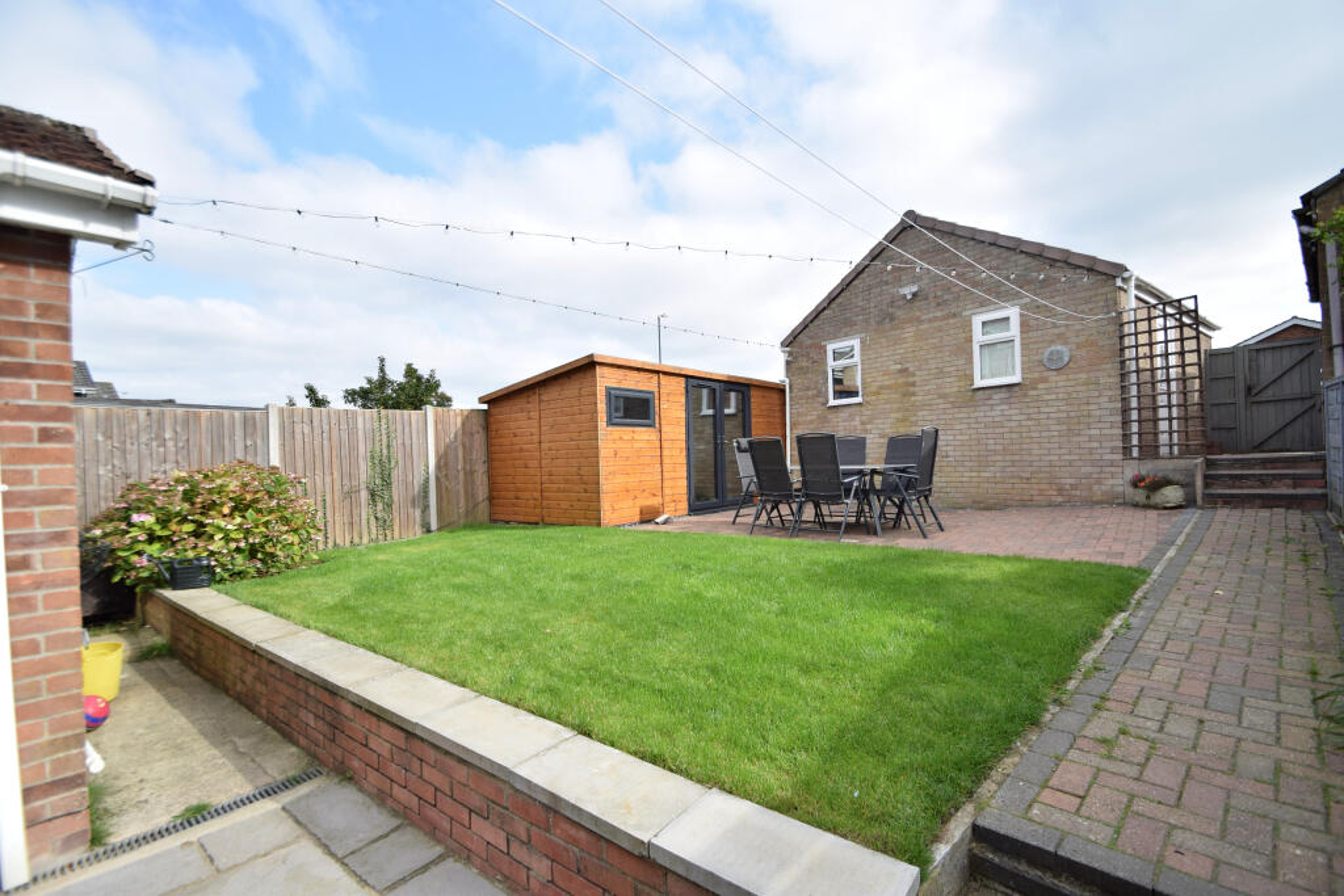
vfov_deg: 77.3
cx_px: 672
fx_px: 560
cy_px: 448
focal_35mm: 15
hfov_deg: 100.4
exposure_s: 1/320
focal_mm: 10
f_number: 5
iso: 100
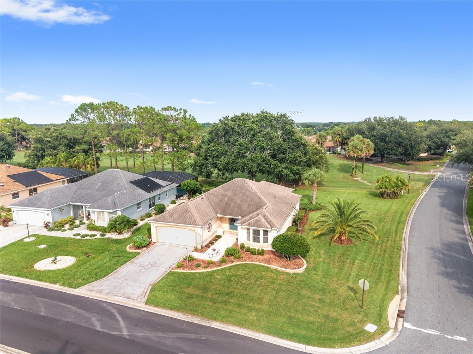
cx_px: 236
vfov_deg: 56.8
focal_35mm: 24
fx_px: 328
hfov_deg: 71.6
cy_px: 177
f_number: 1.8
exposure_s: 1/2500
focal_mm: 8.67
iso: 120
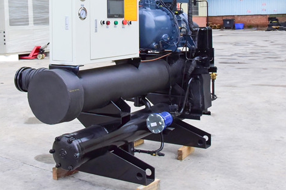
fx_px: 445
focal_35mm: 56
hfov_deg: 35.6
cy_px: 34
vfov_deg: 23.8
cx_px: 149
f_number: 13
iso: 2000
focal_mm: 22
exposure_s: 1/640
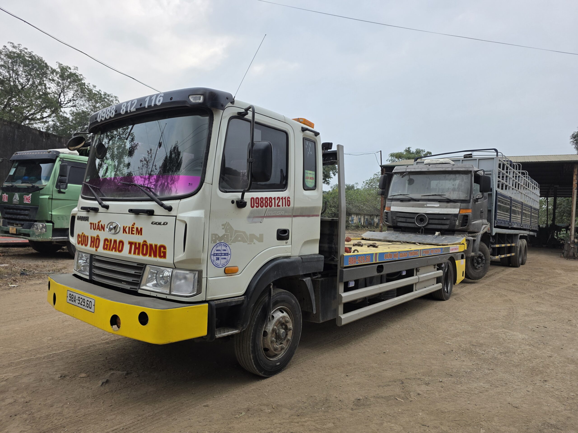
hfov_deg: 73.9
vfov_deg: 58.9
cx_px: 289
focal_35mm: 23
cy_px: 216
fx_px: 384
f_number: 1.7
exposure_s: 1/4539
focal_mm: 6.3
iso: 80
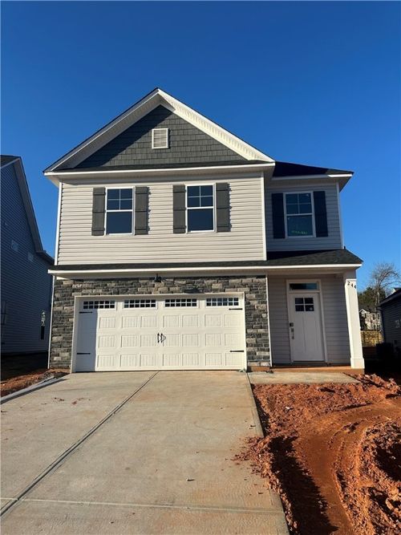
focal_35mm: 24
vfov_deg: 71.6
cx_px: 200
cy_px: 268
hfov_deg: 56.8
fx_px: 371
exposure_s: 1/4348
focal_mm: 6.86
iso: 80
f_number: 1.78
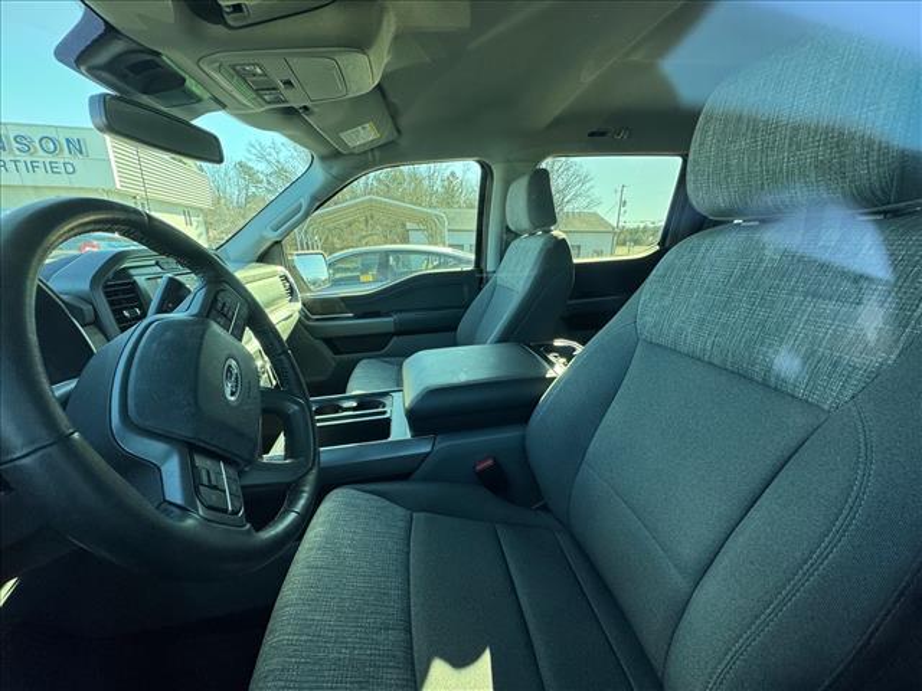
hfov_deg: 102.1
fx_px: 373
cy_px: 346
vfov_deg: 85.7
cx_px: 461
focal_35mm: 14
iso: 250
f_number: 2.2
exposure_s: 1/99
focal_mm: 2.22
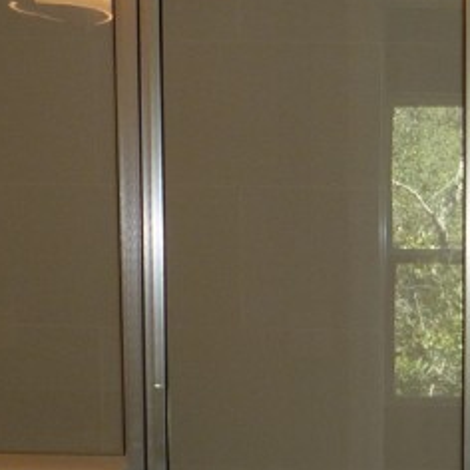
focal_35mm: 115
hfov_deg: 14.6
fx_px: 1767
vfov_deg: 14.8
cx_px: 582
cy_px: 520
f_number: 3.3
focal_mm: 5.2
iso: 100
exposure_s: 1/30
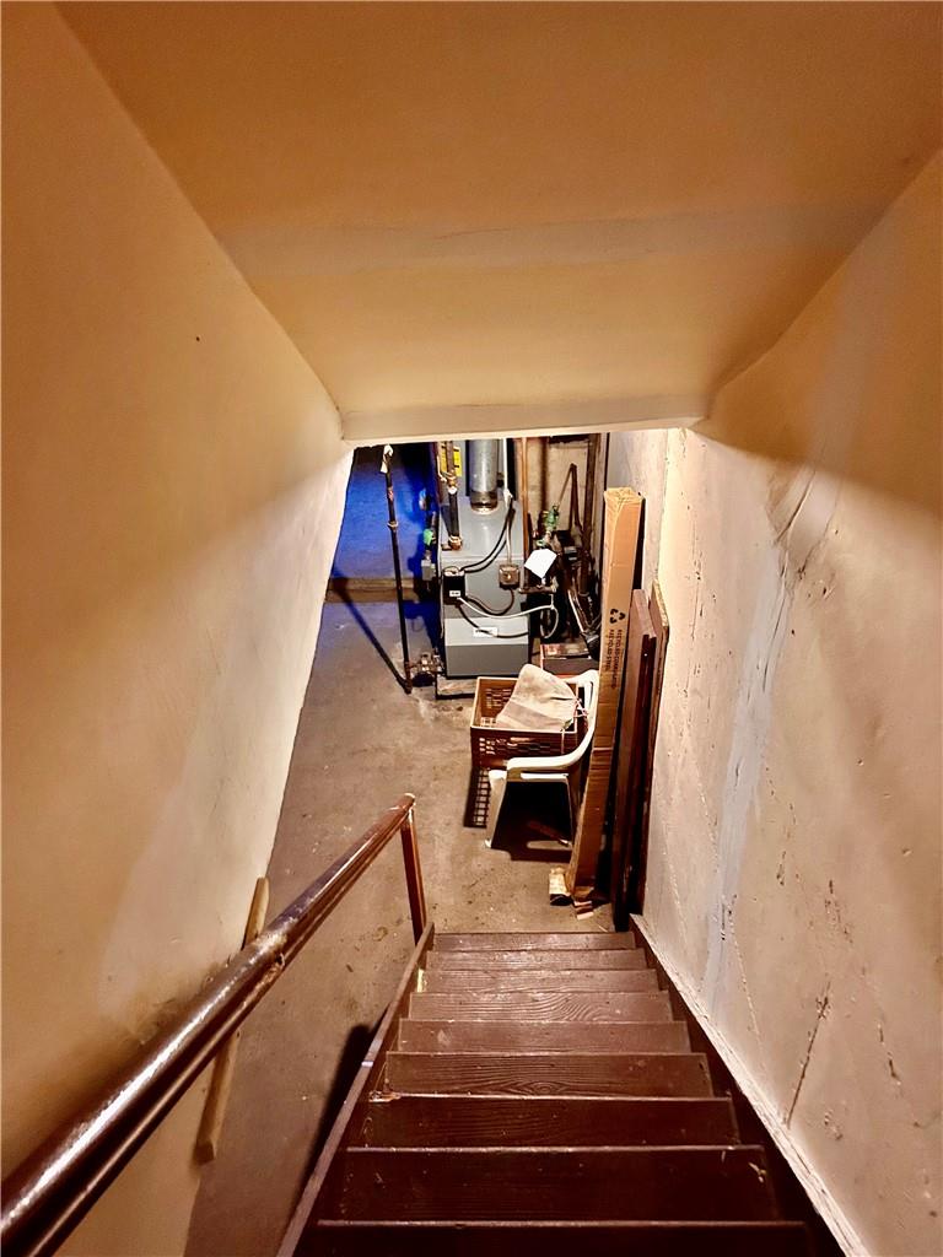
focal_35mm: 26
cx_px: 472
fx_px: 944
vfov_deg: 67.3
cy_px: 628
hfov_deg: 53.1
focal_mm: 5.7
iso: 640
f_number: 1.5
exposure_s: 1/30
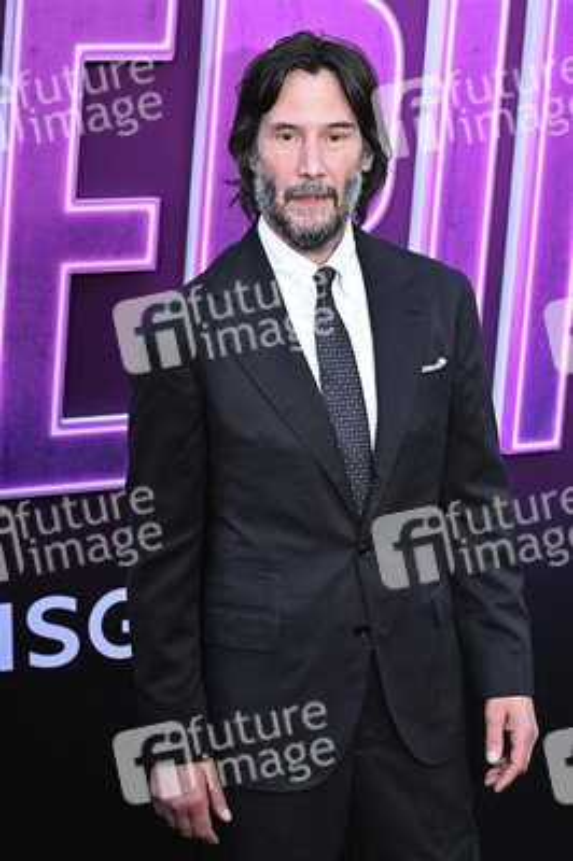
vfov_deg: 26.3
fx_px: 1841
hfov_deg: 17.7
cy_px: 430
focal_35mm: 77
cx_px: 286
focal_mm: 77
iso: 1600
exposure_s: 1/320
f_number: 5.6
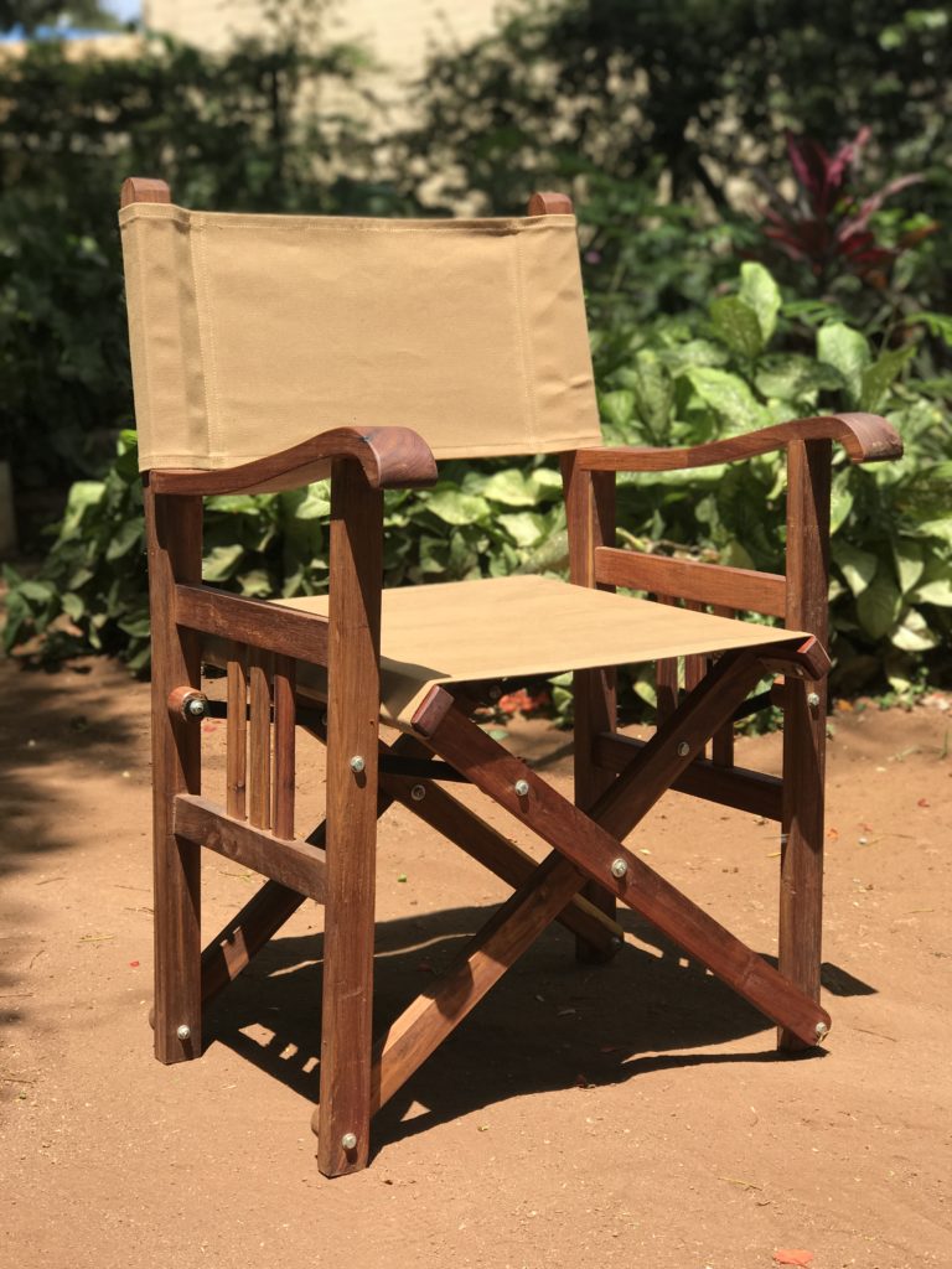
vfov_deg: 33.8
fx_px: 2090
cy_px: 634
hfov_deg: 25.7
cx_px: 476
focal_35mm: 57
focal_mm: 6.6
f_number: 2.8
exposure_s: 1/381
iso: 20
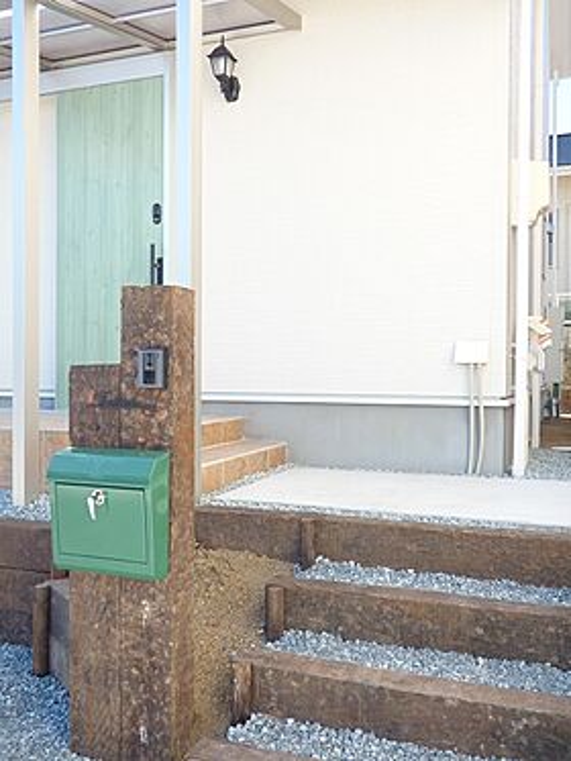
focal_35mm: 33
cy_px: 380
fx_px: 725
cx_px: 286
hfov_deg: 43.0
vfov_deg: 55.3
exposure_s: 1/250
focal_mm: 5.97
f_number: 3.4
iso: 100
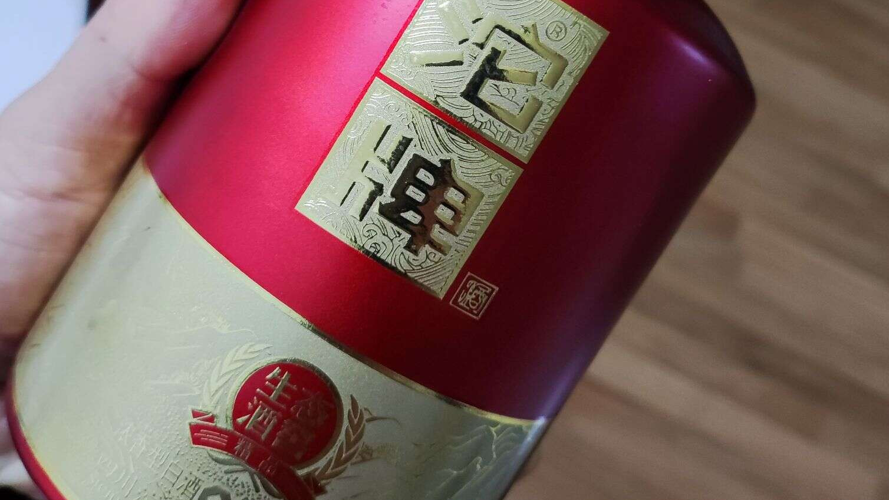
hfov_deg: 54.0
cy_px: 112
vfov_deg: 31.3
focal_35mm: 37
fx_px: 872
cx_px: 443
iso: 332
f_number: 1.79
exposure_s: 1/50
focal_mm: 4.71
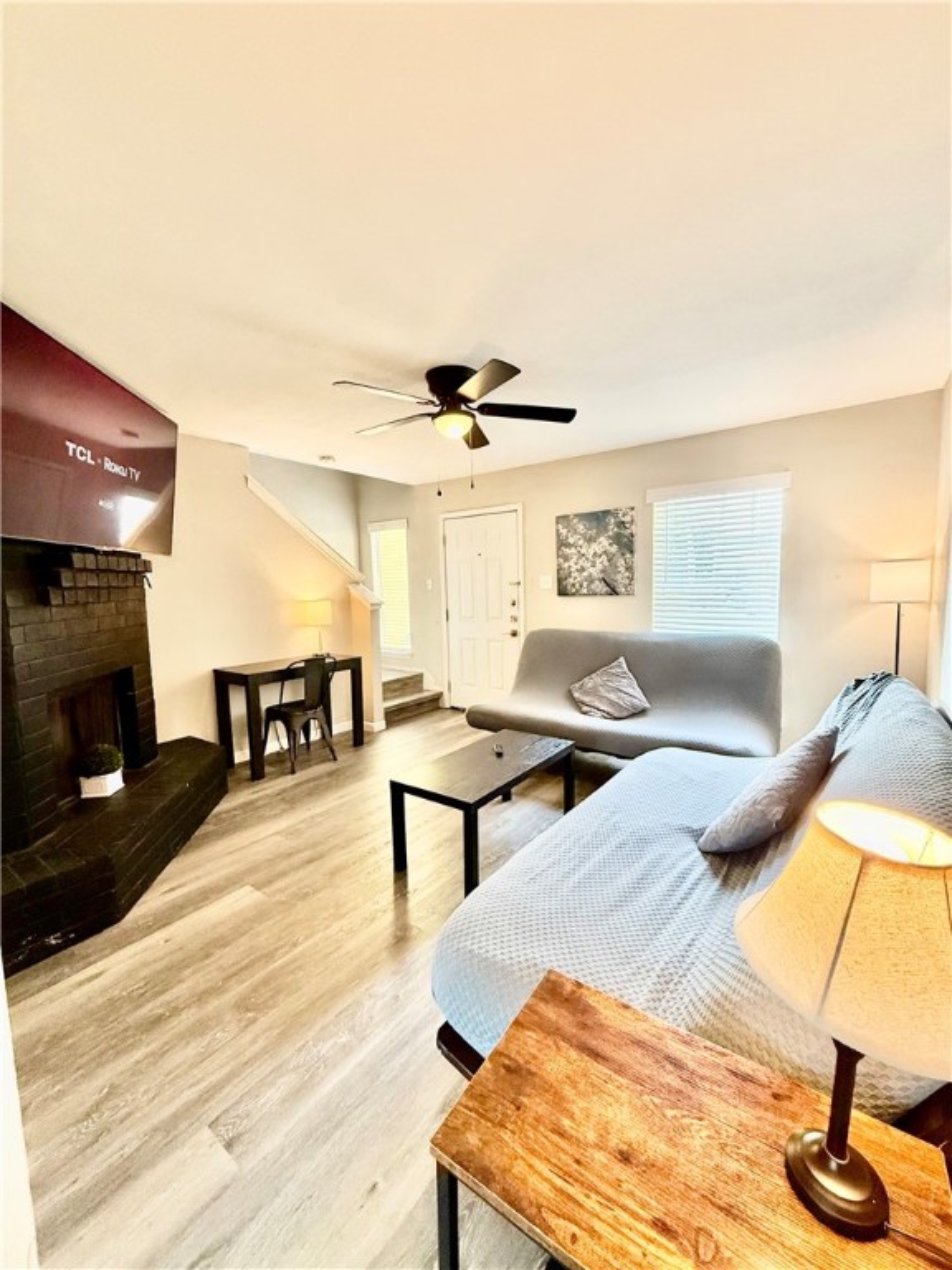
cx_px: 476
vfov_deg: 102.1
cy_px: 635
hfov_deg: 85.7
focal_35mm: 14
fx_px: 513
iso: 400
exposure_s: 1/120
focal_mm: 2.22
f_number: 2.2
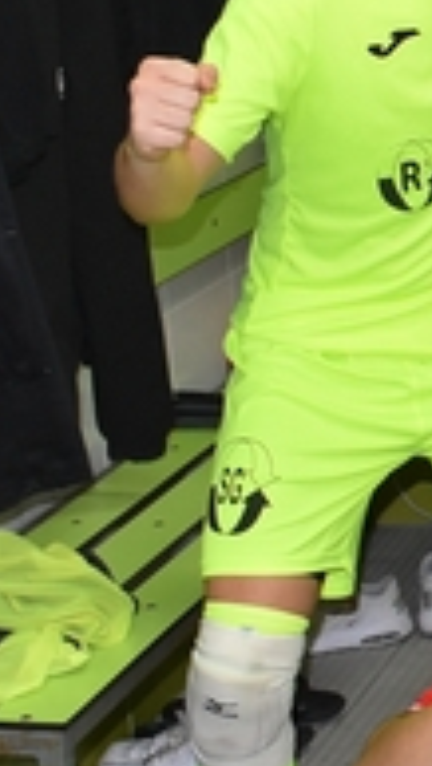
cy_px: 464
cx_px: 1090
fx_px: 2680
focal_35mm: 132
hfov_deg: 8.3
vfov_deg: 16.2
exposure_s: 1/80
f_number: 4.5
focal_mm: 18
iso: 800
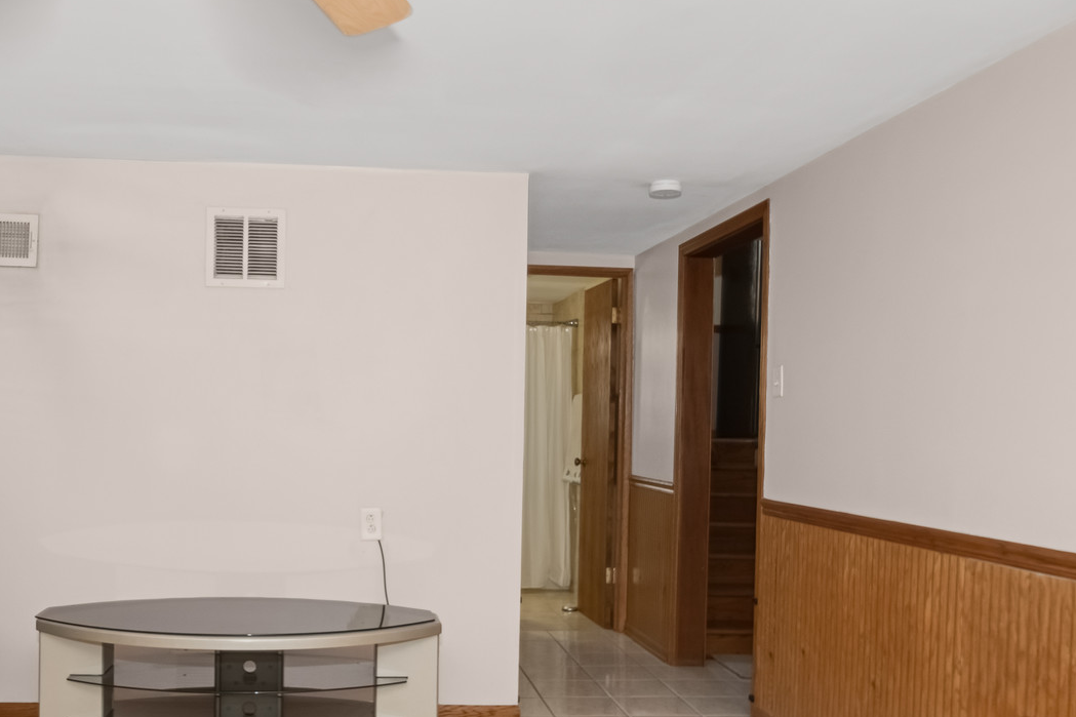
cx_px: 410
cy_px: 407
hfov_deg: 55.2
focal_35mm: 34
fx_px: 1016
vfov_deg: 38.8
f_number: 8
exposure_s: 1/1250
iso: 400
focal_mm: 15
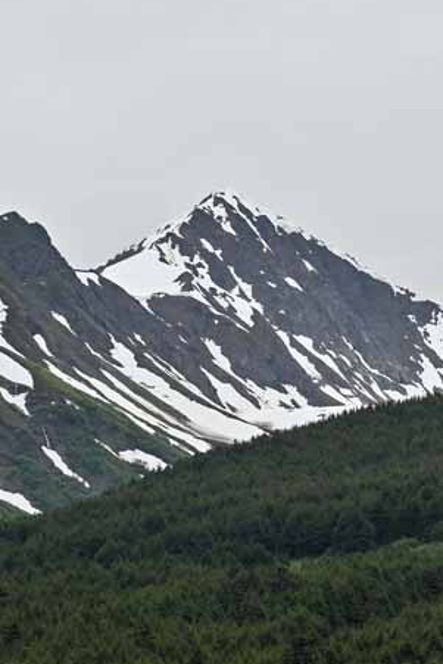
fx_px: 3928
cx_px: 259
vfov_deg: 9.7
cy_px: 302
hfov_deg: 6.5
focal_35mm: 213
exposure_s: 1/800
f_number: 5
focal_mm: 120
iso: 100
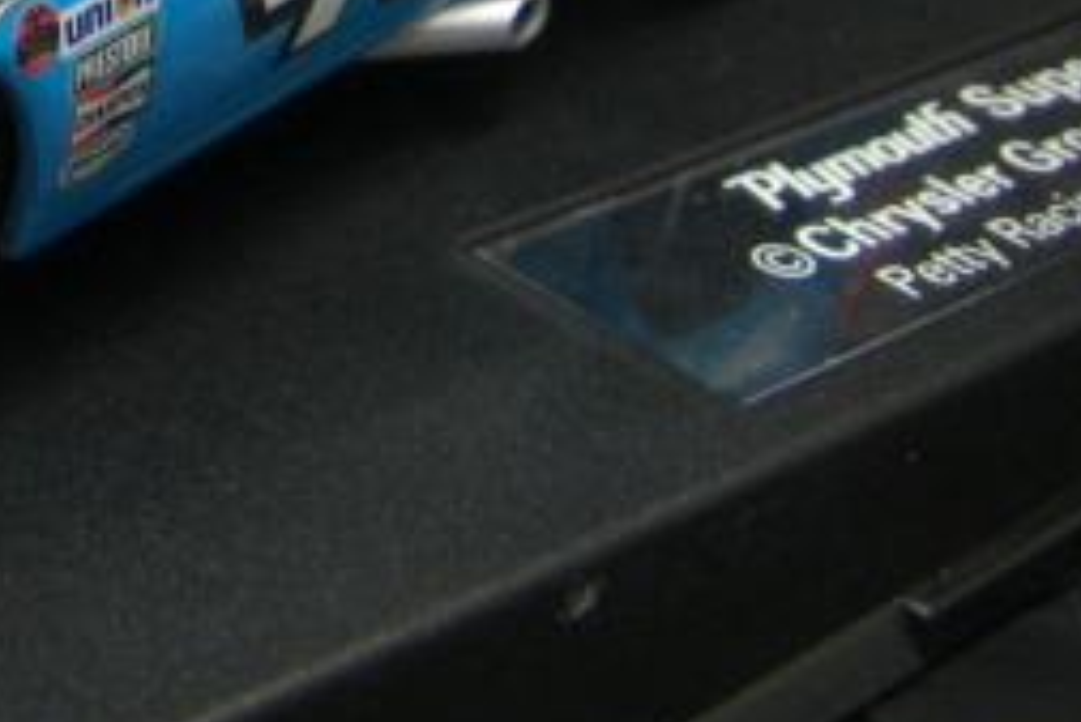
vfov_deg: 13.3
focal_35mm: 100
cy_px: -184
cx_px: -167
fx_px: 3004
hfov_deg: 19.4
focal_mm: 6.3
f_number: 3.4
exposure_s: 1/20
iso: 200
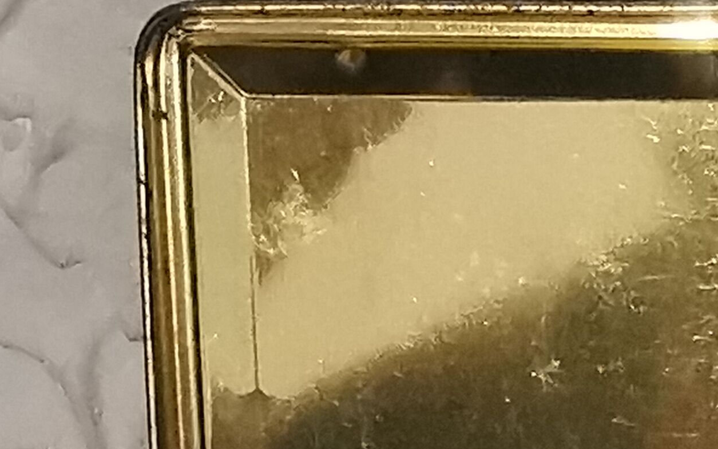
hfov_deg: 14.0
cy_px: 1043
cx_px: 737
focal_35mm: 147
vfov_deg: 8.3
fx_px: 2877
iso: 320
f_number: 2.2
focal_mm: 2.35
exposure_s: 1/33.3
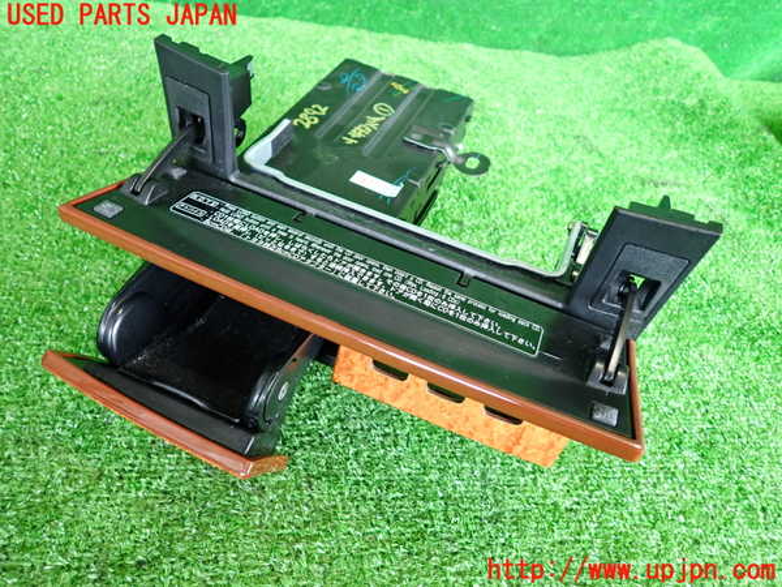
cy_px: 294
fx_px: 565
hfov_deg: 69.4
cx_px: 391
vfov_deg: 54.9
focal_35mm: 25
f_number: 2
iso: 250
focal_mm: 4.5
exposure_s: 1/30
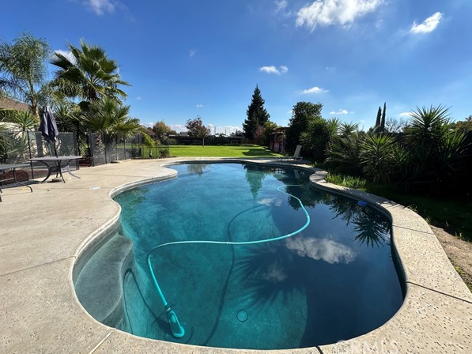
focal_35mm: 15
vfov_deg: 81.7
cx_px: 240
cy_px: 169
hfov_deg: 98.2
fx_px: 205
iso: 50
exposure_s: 1/1795
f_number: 2.2
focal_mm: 2.22
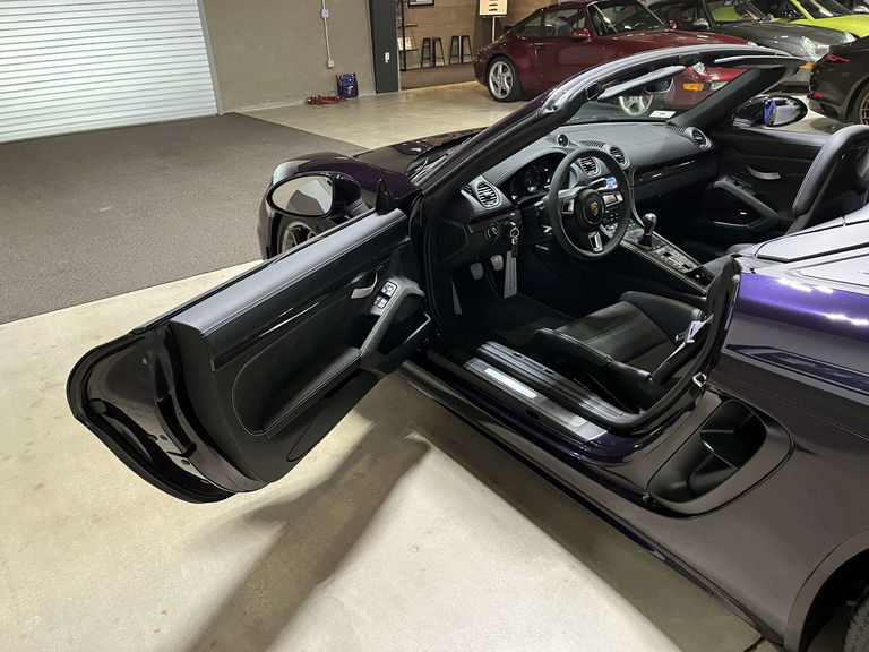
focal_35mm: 26
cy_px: 326
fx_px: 653
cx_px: 434
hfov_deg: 67.3
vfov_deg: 53.1
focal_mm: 5.1
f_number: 1.6
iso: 500
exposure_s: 1/40
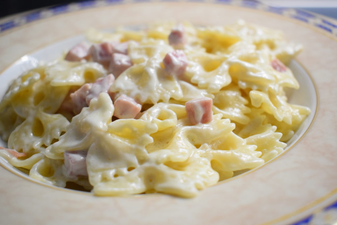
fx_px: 407
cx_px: 168
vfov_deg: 30.9
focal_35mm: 44
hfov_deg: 45.0
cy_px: 112
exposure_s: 1/125
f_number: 4.2
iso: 2200
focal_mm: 29
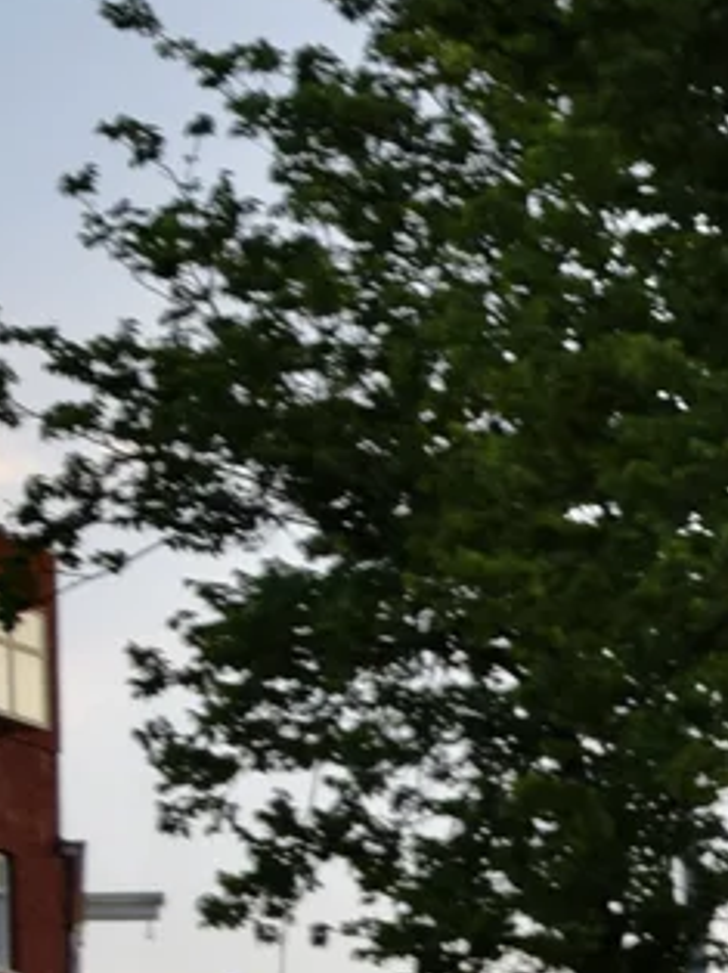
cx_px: 2841
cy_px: 1540
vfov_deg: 6.5
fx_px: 8424
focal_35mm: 300
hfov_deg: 4.6
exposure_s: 1/125
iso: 180
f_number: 5.6
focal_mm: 34
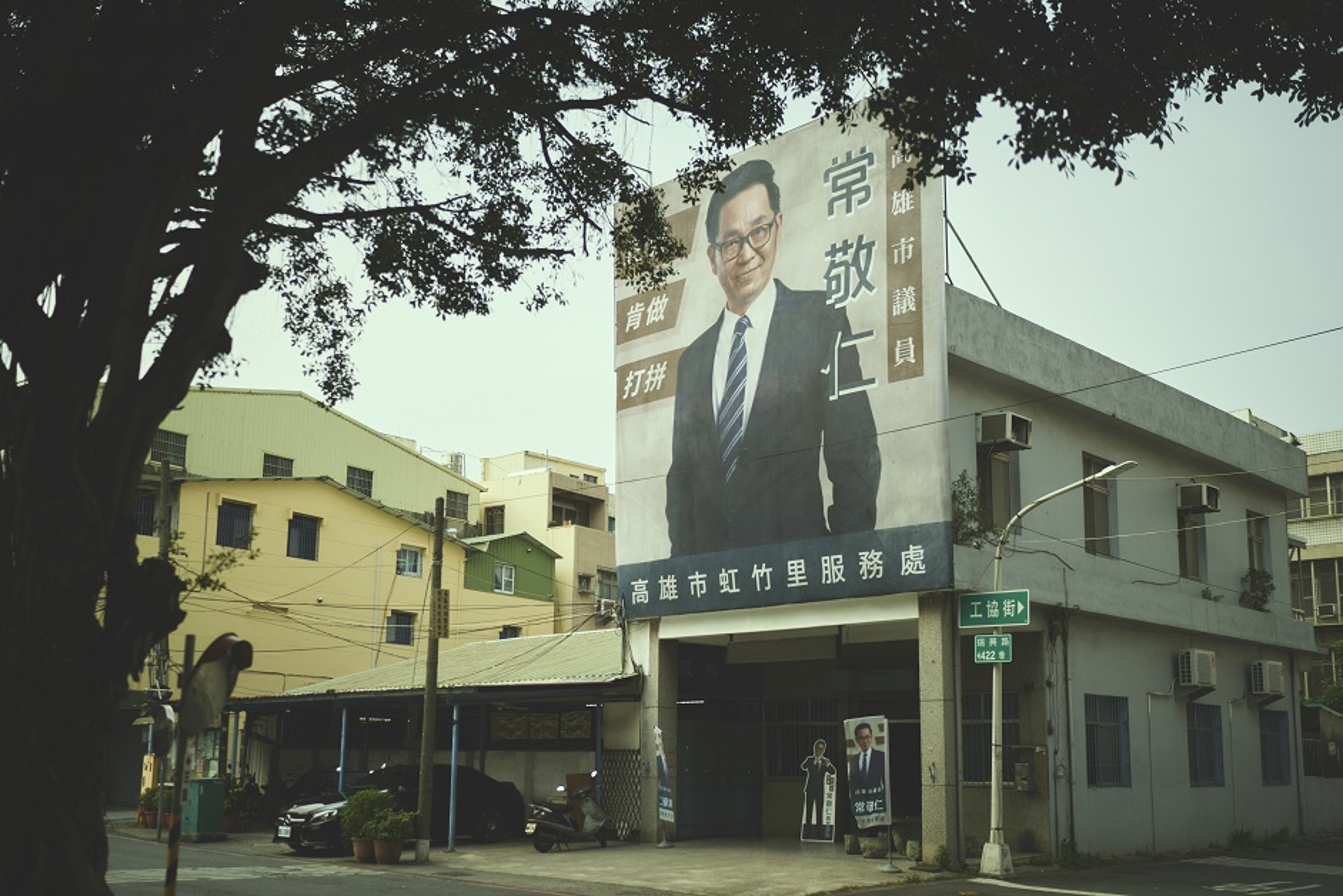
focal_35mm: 35
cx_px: 672
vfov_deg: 37.9
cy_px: 448
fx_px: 1306
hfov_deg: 54.4
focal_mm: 35
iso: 100
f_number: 1.4
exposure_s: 1/2000
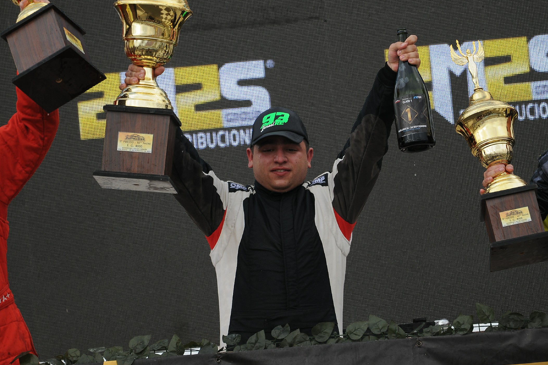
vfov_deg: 1.5
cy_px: 168
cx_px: 300
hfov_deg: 2.2
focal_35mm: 941
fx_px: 14322
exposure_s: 1/400
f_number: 6.3
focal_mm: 550
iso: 200
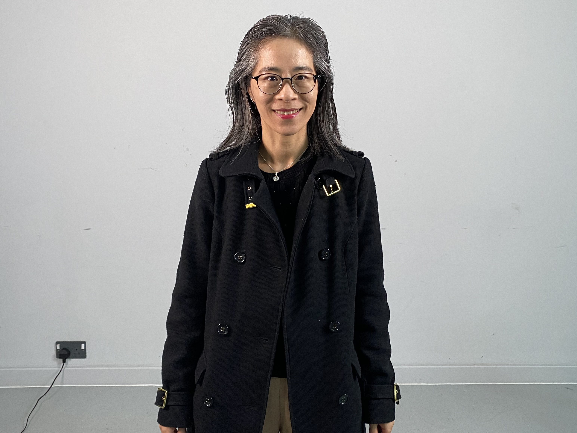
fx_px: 567
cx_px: 293
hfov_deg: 54.0
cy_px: 168
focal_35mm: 34
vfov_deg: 41.5
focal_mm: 4.25
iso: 160
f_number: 1.8
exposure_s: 1/60
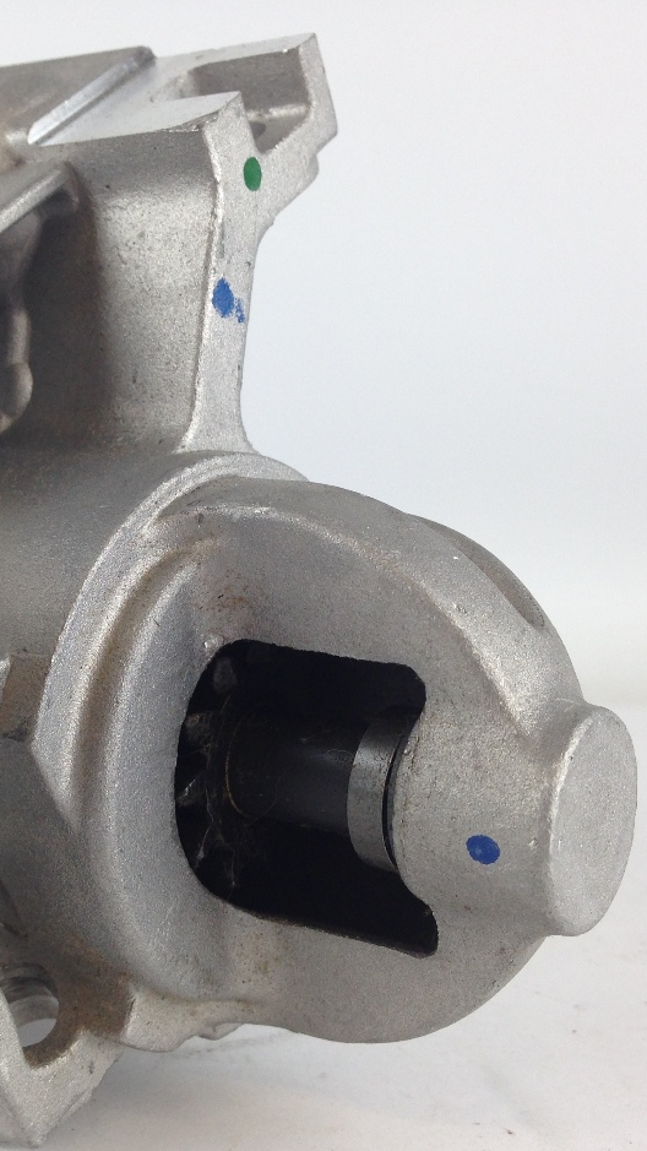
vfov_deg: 42.1
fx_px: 1495
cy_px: 586
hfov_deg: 24.0
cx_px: 129
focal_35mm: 49
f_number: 2.4
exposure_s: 1/120
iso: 50
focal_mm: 4.12
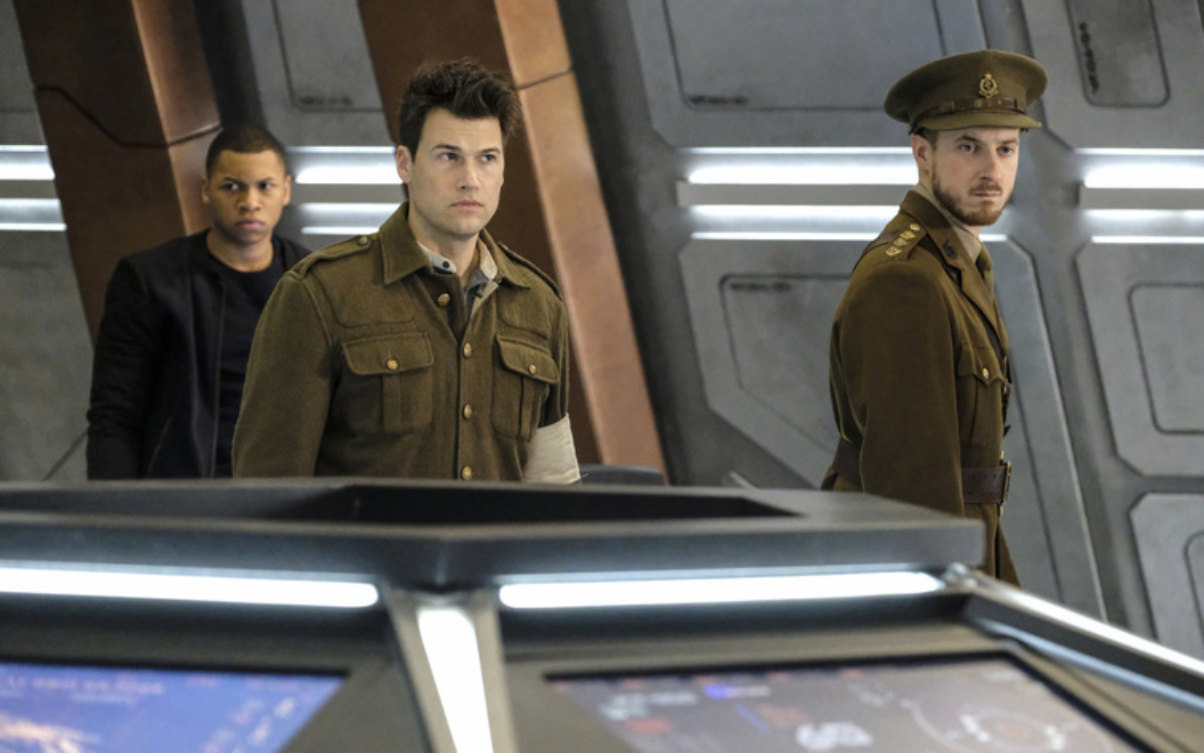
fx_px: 4529
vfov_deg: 9.5
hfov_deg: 15.1
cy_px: 373
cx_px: 606
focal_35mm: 138
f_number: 3.2
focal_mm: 87.1
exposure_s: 1/160
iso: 10000
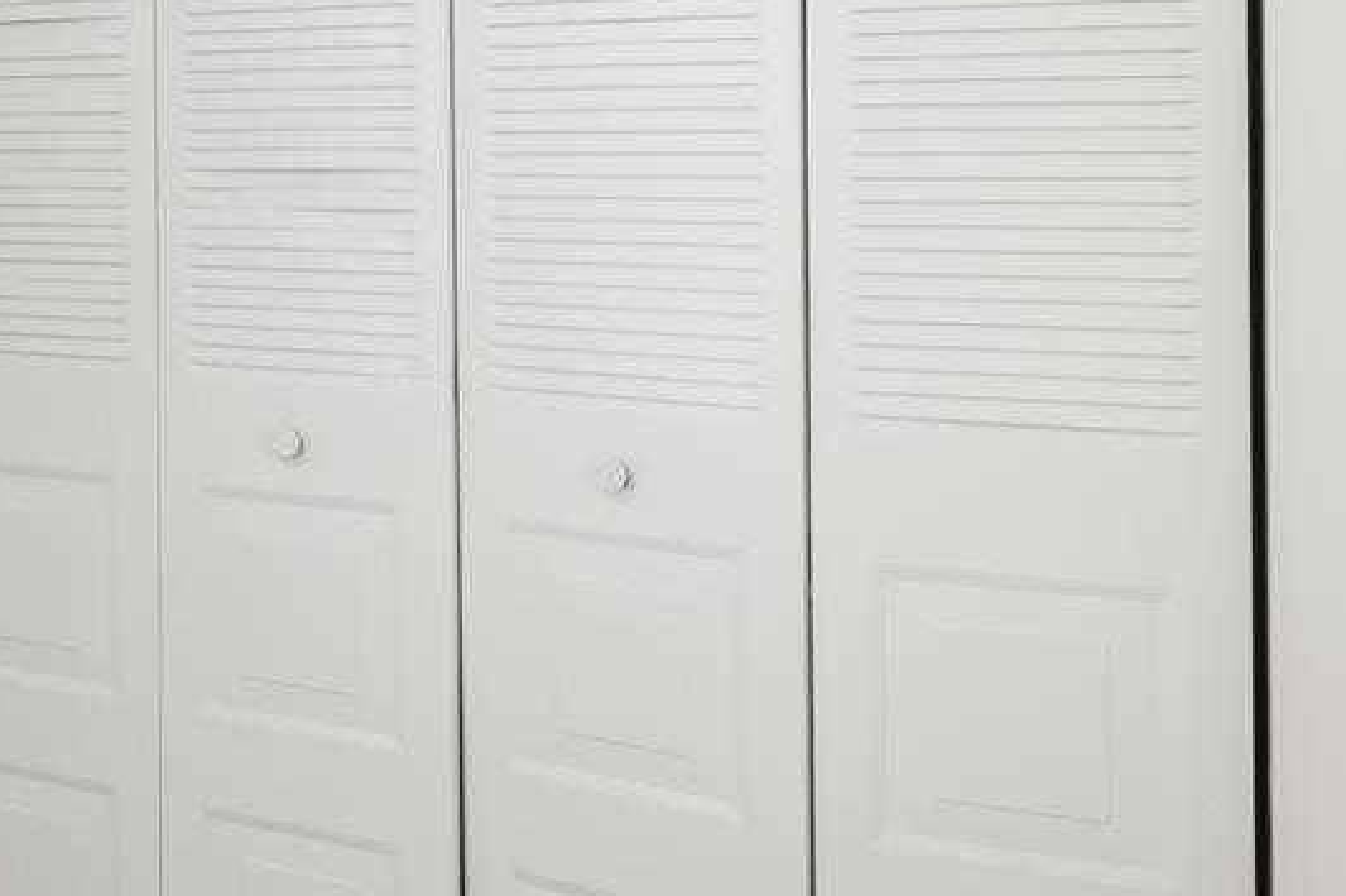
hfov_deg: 31.8
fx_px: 1850
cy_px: 141
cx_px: -354
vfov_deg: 26.6
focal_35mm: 50
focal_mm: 11
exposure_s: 1/30
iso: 250
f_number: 9
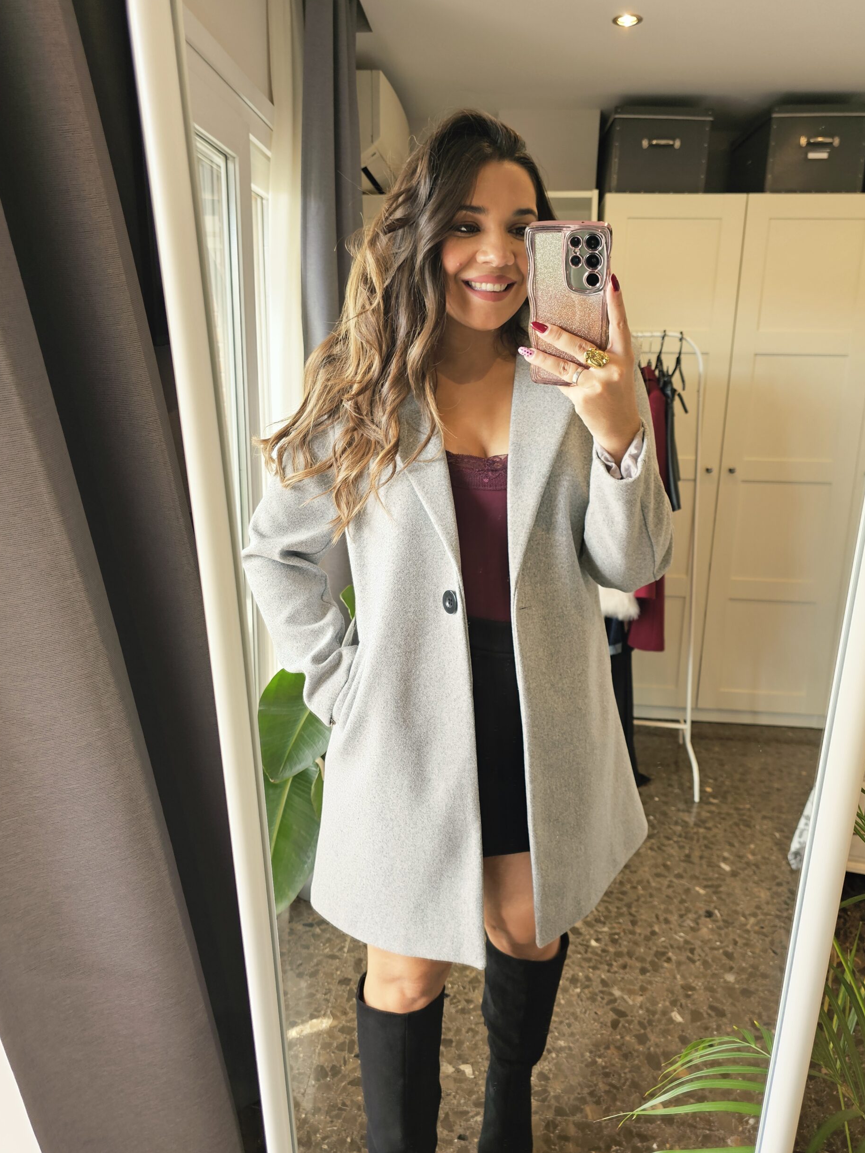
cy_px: 570
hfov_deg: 56.8
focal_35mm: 24
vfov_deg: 71.6
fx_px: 800
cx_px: 438
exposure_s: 1/100
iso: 80
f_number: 1.7
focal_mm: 6.3
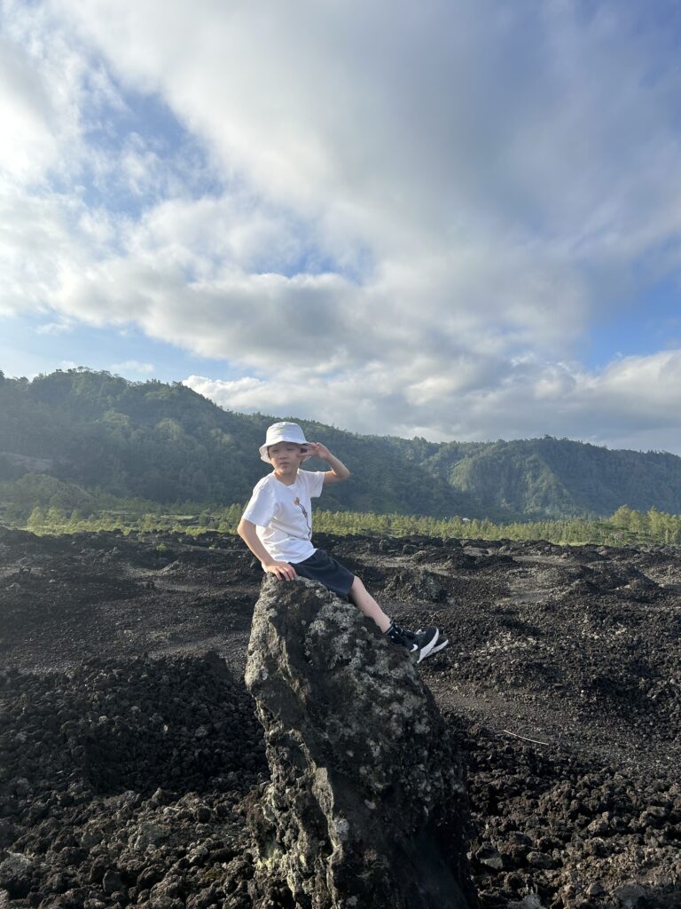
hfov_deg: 53.1
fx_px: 682
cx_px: 340
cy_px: 454
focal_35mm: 26
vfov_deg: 67.3
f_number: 1.5
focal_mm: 5.7
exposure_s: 1/3968
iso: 50
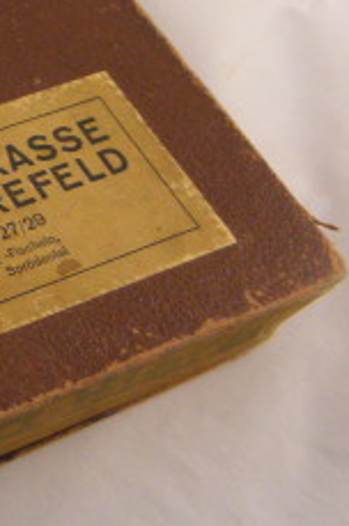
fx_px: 1444
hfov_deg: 12.3
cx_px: -324
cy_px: 136
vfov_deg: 20.5
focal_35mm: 99
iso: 100
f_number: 3.7
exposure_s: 1/60
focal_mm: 6.2
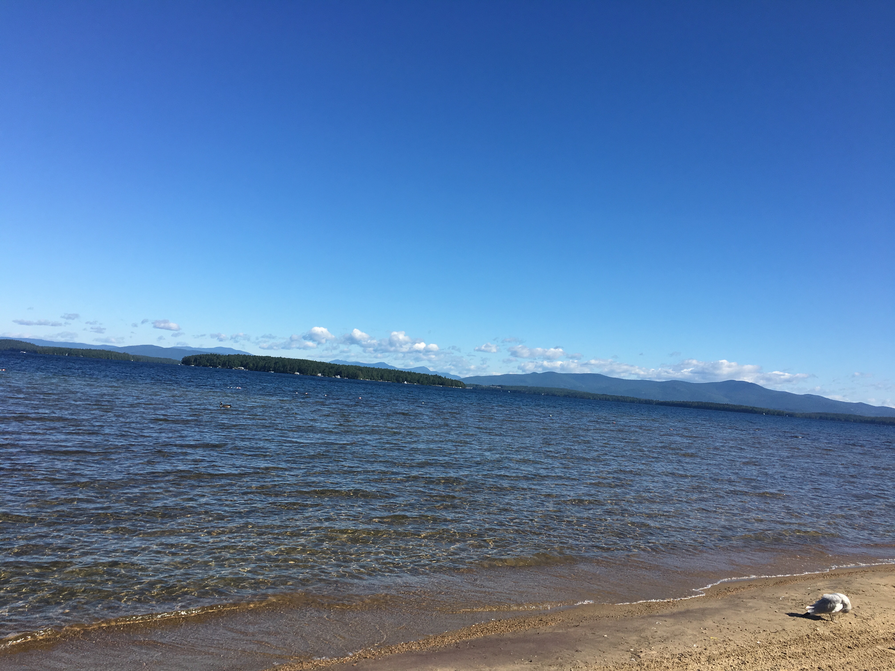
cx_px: 448
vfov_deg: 48.2
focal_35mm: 29
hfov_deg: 61.7
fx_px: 750
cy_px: 336
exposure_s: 1/2079
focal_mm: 4.15
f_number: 2.2
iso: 25
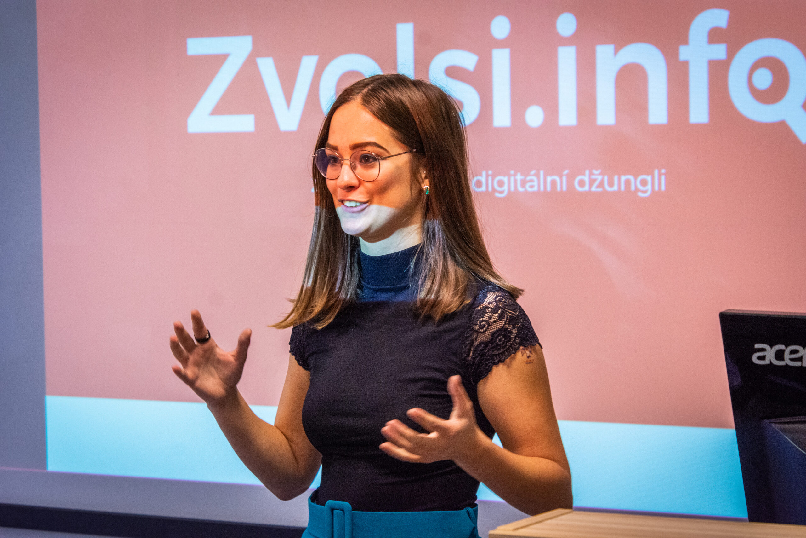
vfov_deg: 13.0
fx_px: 2351
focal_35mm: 105
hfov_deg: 19.5
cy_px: 269
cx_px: 403
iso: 2500
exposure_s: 1/160
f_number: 5.6
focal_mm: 70
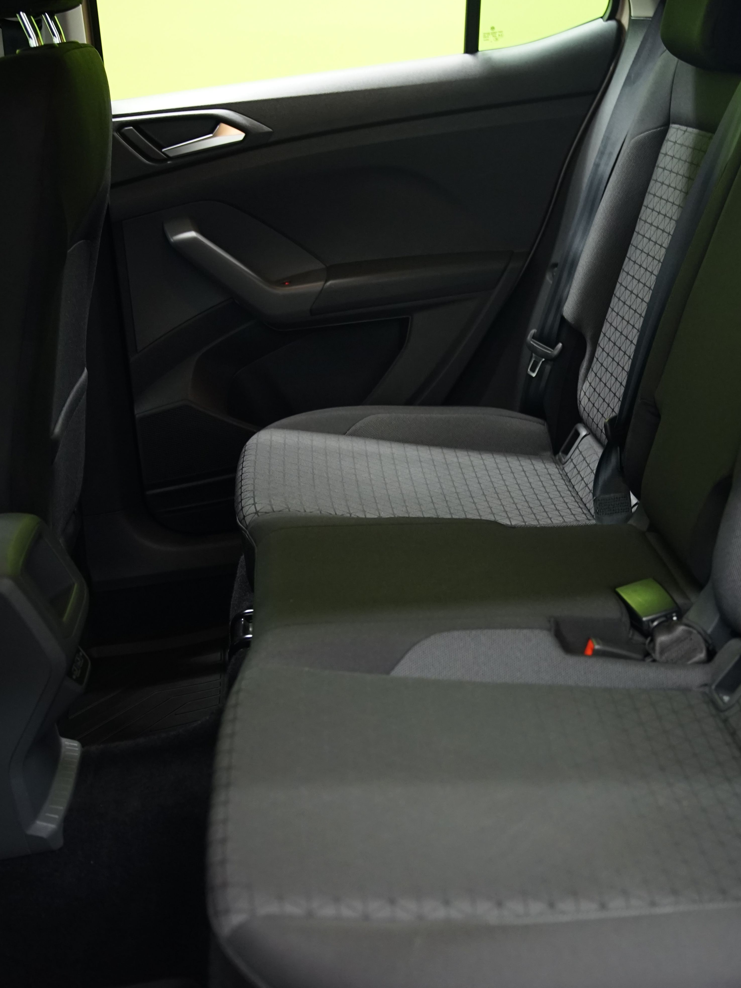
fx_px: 1170
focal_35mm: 41
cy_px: 498
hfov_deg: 34.6
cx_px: 532
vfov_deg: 45.8
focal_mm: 28
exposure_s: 1/30
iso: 1250
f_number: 2.8
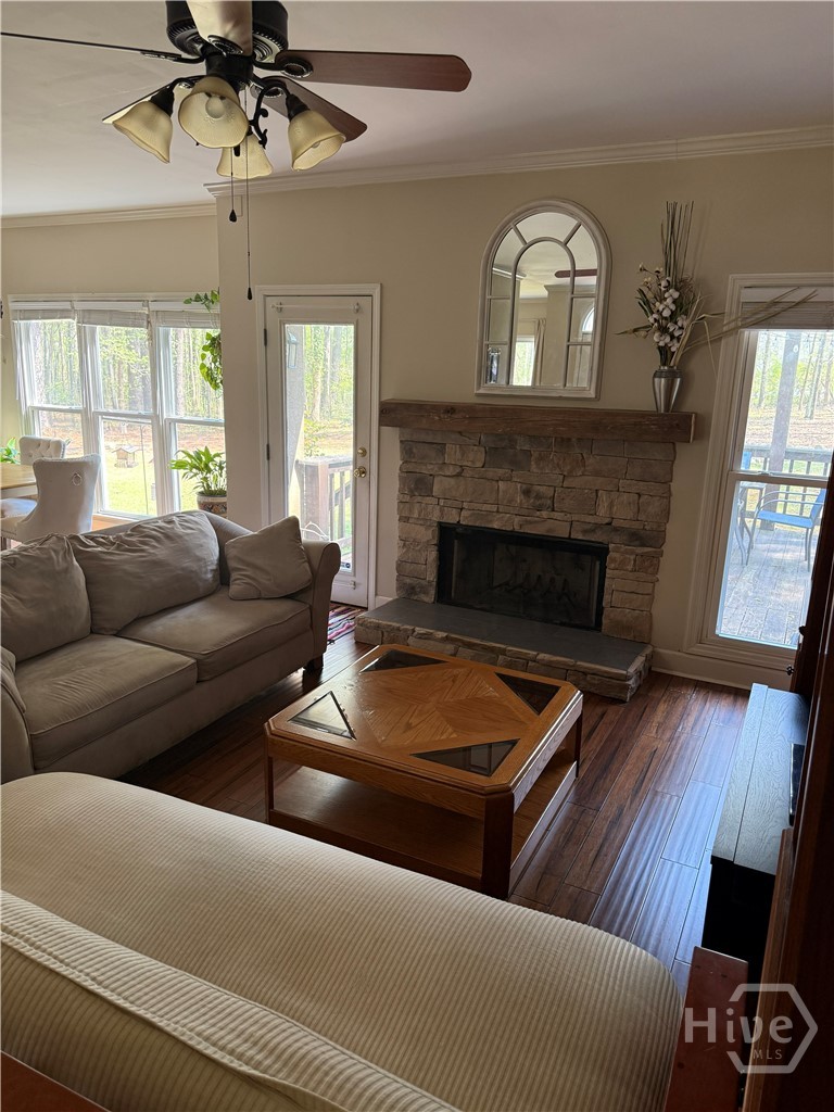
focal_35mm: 24
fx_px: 771
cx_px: 417
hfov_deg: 56.8
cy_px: 556
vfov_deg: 71.6
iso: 200
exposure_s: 1/69
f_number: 1.78
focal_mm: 6.76
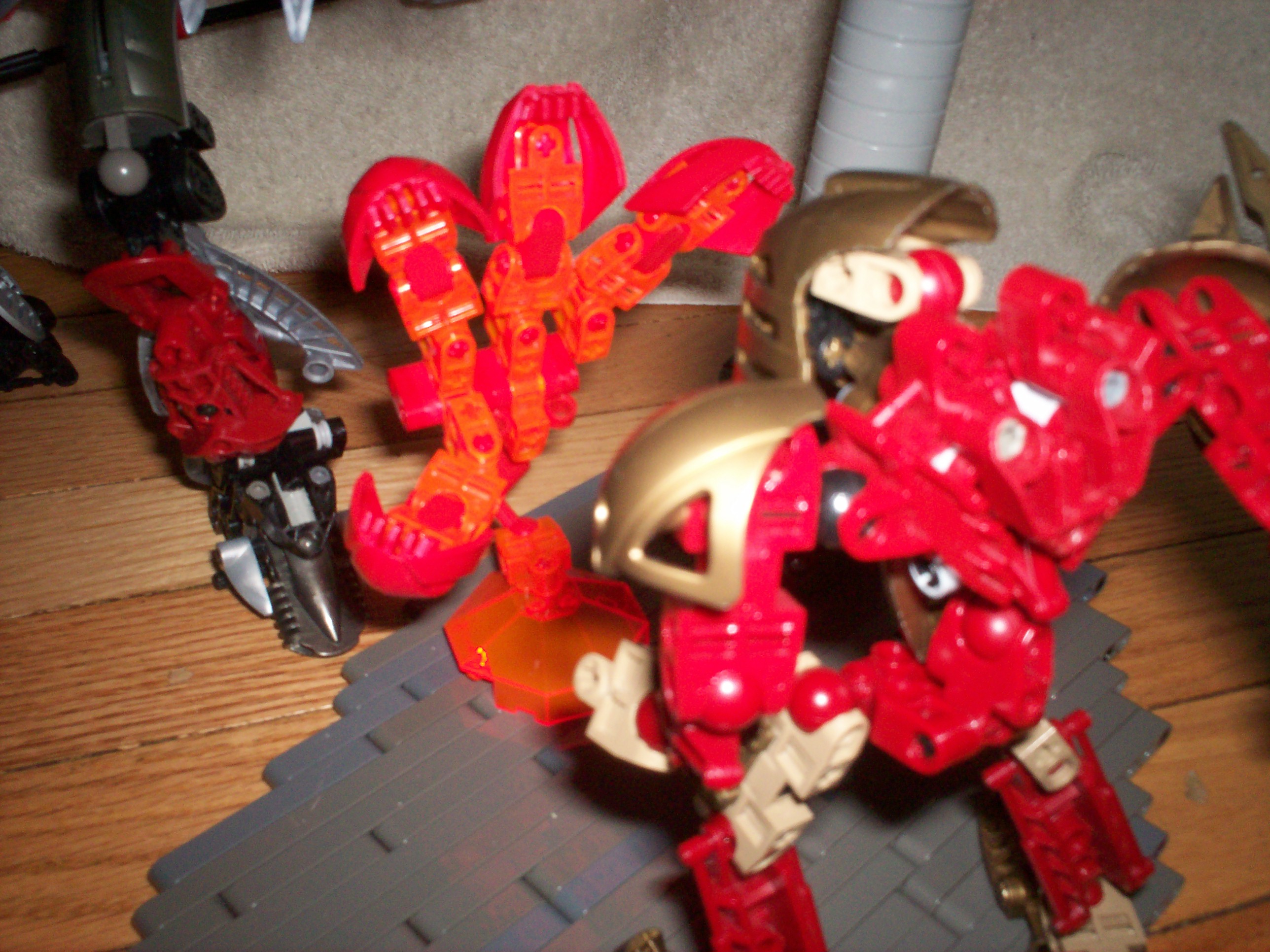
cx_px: 635
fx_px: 1321
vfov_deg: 39.7
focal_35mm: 36
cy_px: 476
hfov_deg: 51.4
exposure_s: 1/60
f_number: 4.5
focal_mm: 6
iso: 140
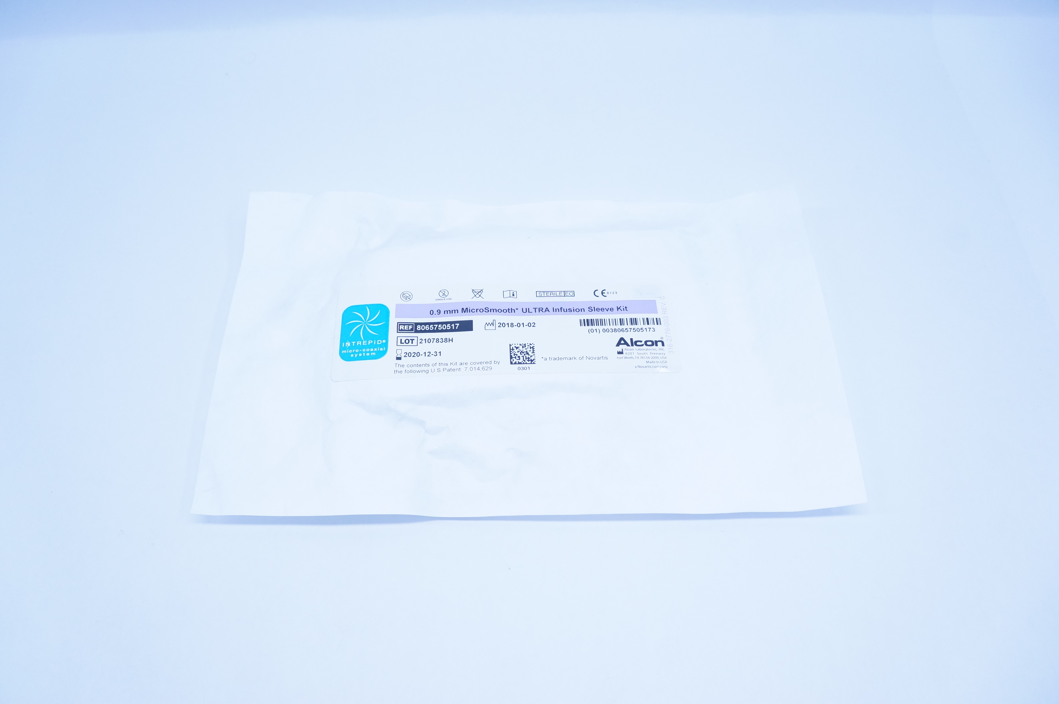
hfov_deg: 67.4
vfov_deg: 47.8
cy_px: 352
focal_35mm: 27
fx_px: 793
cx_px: 530
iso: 800
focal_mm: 18
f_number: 5.6
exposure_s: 1/200
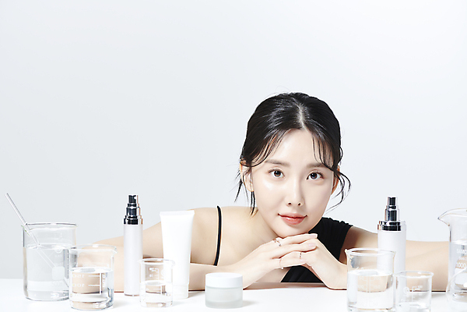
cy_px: 156
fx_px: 1362
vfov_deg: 13.0
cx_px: 234
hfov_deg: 19.5
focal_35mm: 105
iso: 64
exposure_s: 1/125
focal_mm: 105
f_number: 13
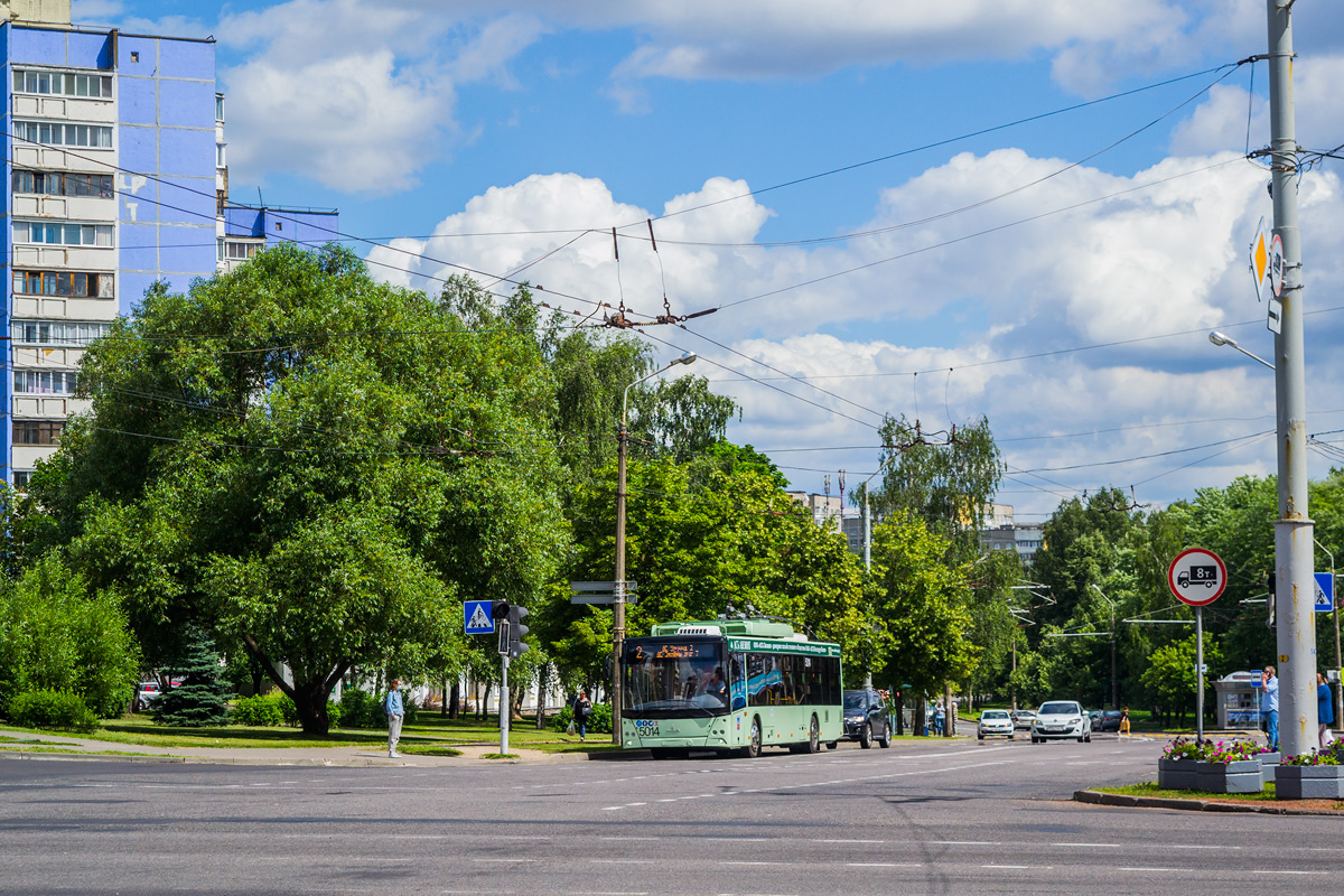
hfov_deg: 24.6
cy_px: 448
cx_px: 672
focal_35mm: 82
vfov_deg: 16.6
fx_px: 3080
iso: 400
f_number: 6.3
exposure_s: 1/1600
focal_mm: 55
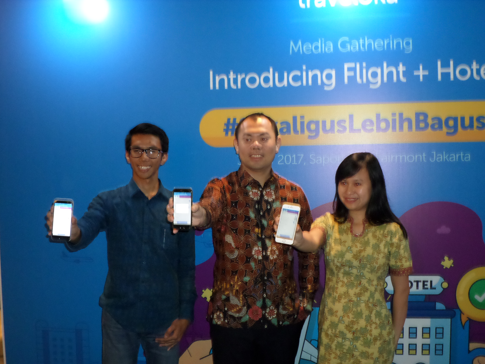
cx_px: 242
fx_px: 602
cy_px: 182
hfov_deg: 43.9
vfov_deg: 33.6
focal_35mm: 43
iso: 400
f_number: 3.2
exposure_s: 1/8
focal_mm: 7.8
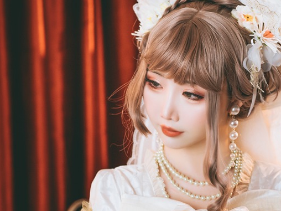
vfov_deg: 12.0
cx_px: 185
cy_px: 195
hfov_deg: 16.0
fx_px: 998
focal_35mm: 123
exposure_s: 1/160
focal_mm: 50
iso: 320
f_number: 2.8
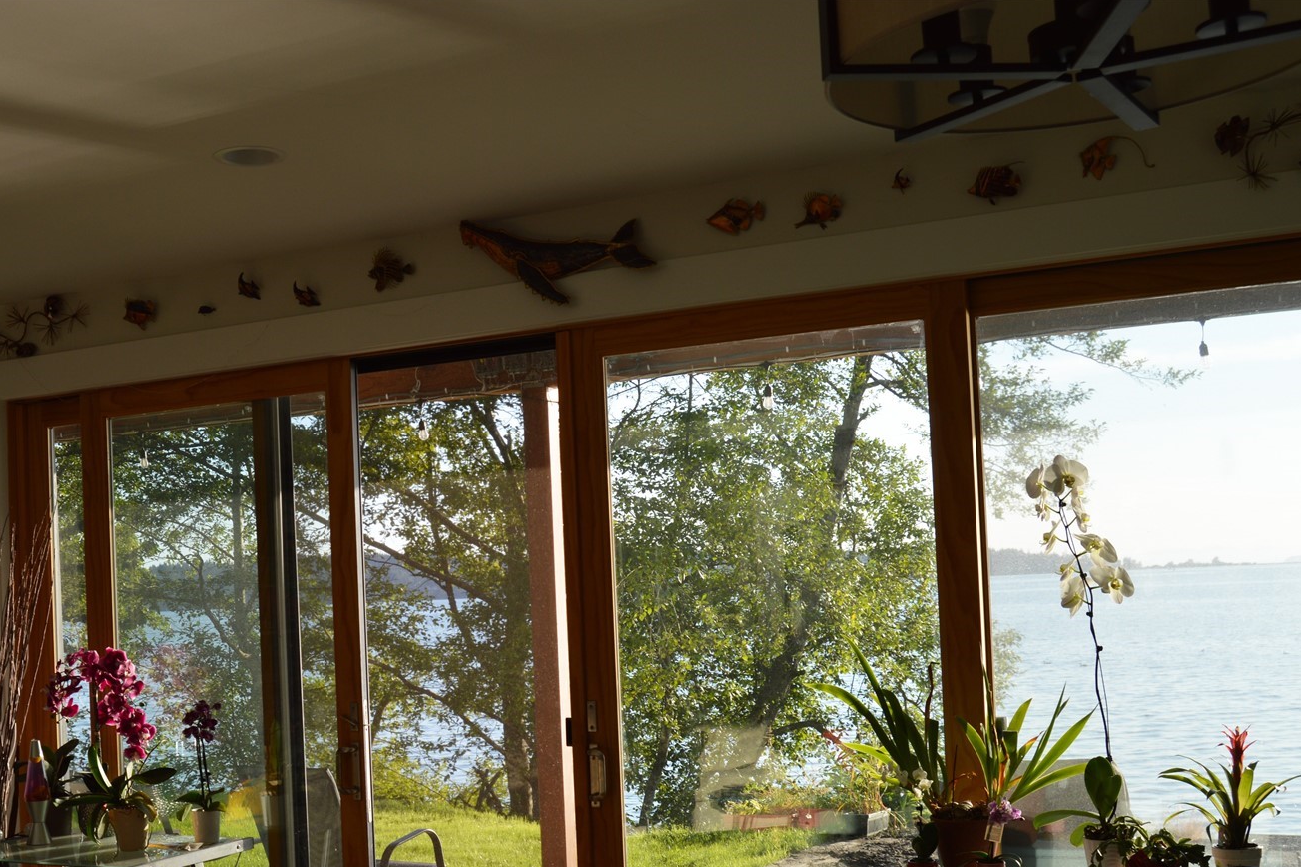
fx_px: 1553
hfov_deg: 45.1
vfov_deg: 31.0
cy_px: 560
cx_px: 494
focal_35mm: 43
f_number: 6.3
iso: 100
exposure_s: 1/160
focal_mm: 22
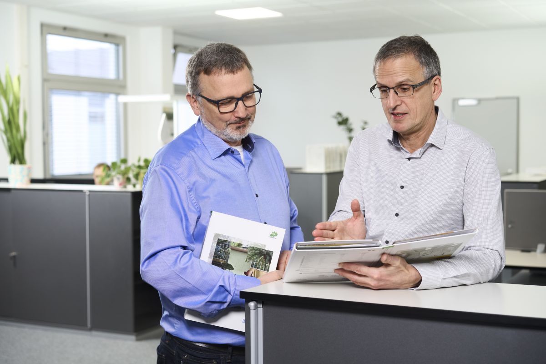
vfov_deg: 24.6
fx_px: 834
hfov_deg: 36.2
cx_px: 273
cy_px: 182
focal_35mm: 55
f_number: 4
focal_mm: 55
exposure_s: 1/100
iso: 800
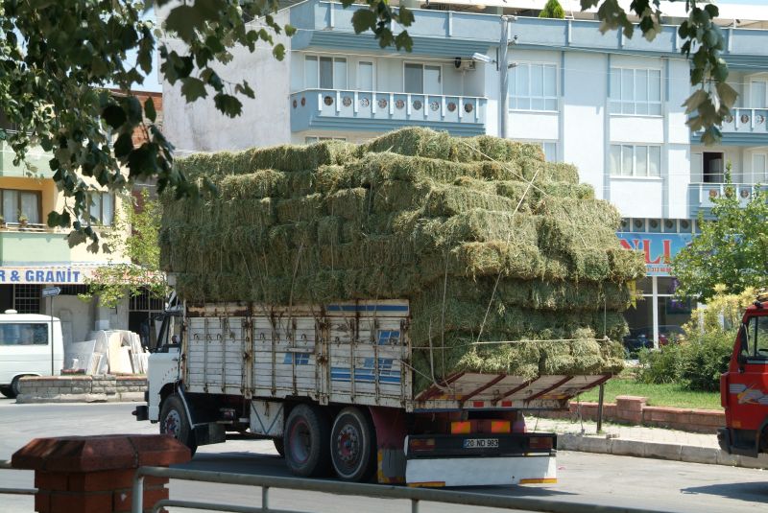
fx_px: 1772
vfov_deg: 16.5
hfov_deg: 24.5
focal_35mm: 83
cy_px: 256
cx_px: 384
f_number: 8
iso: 200
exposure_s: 1/250
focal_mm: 55
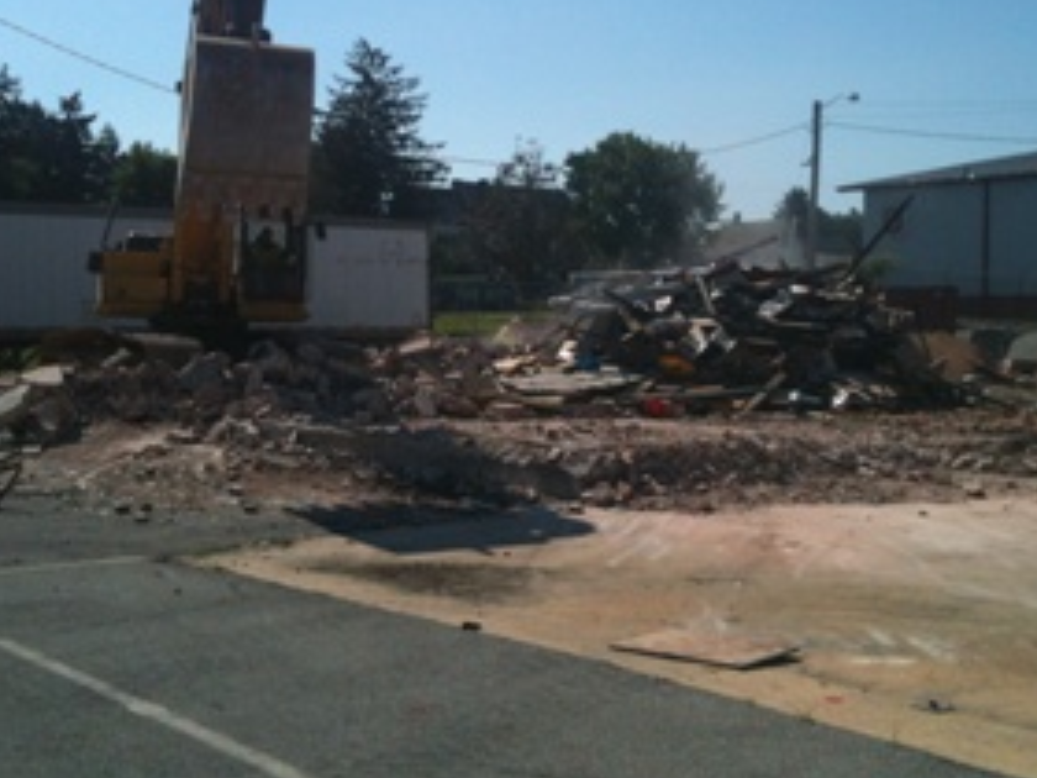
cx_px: 604
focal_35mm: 50
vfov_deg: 29.1
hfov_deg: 38.1
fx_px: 1498
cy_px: 341
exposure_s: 1/2292
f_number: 2.8
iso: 64
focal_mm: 3.85
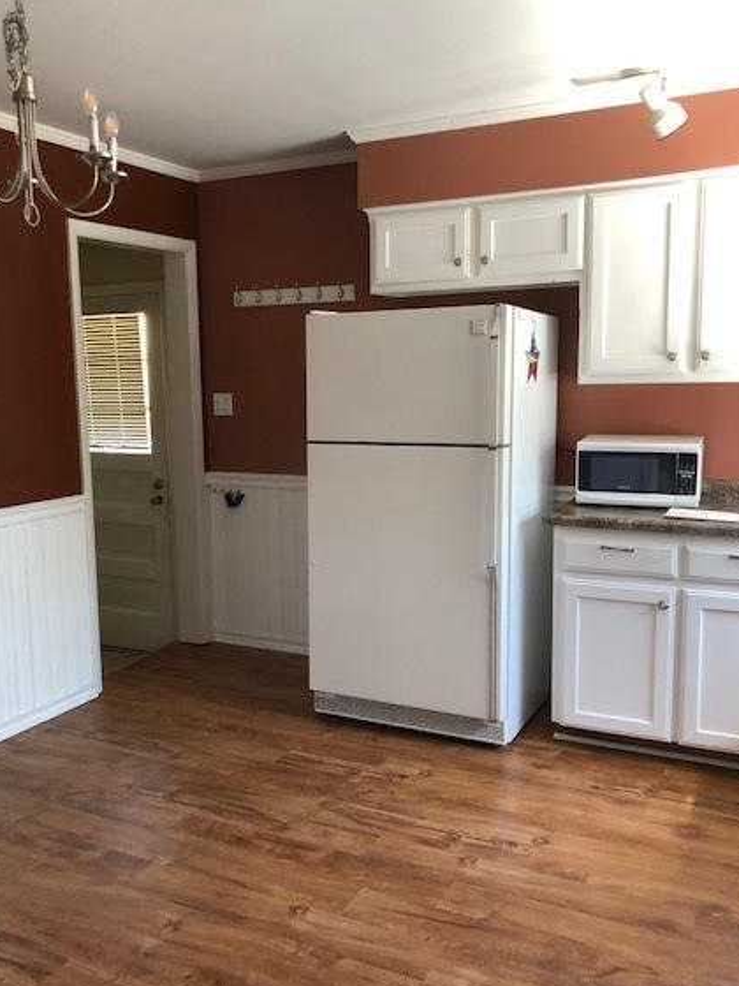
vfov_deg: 56.8
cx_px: 329
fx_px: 911
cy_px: 489
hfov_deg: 44.1
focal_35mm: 32
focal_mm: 3.99
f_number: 1.8
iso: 40
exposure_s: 1/30
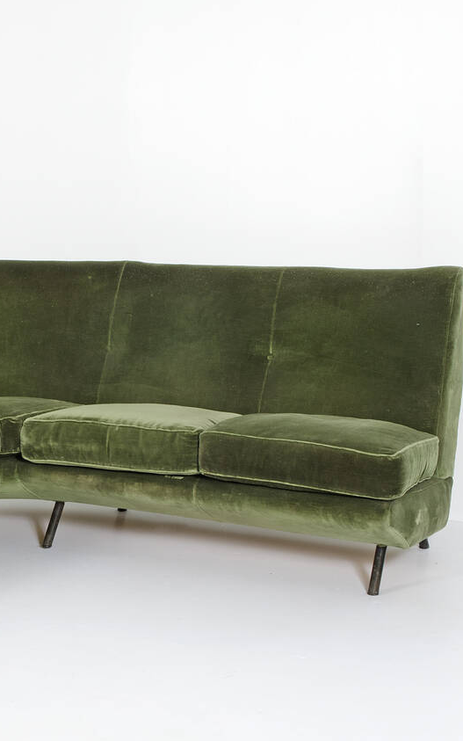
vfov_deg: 27.1
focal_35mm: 76
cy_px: 384
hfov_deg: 16.7
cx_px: -23
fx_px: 1534
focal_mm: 30
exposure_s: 1/200
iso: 160
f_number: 16
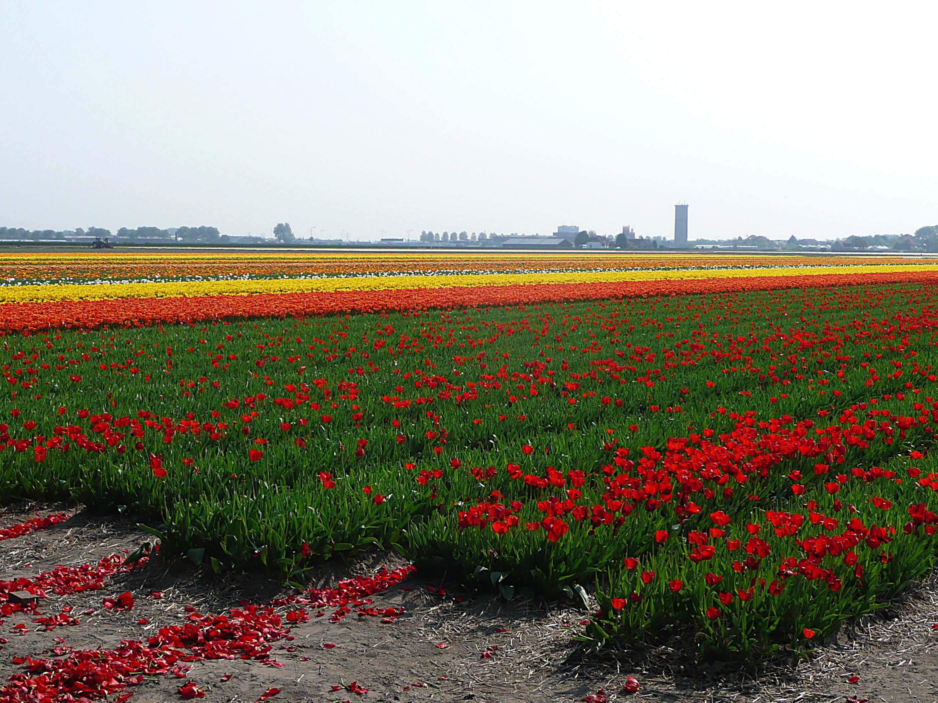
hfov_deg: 38.2
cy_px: 352
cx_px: 469
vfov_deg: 29.1
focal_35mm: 50
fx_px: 1355
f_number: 4.2
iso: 100
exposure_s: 1/800
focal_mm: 8.2
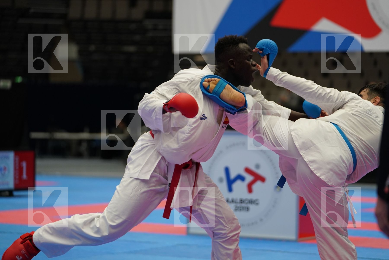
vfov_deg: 11.1
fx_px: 1340
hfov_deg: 16.5
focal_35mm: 124
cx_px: 194
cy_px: 130
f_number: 2.8
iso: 1600
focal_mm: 124
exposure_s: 1/1000
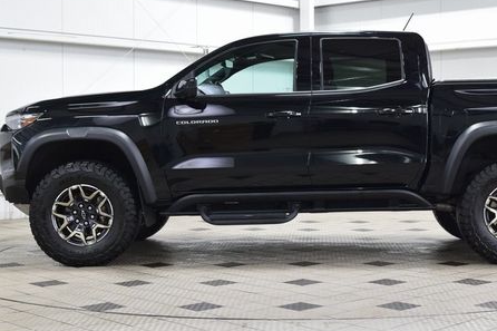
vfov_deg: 20.4
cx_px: 320
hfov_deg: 30.0
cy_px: 150
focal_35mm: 67
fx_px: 921
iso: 720
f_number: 6.3
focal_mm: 31
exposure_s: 1/15
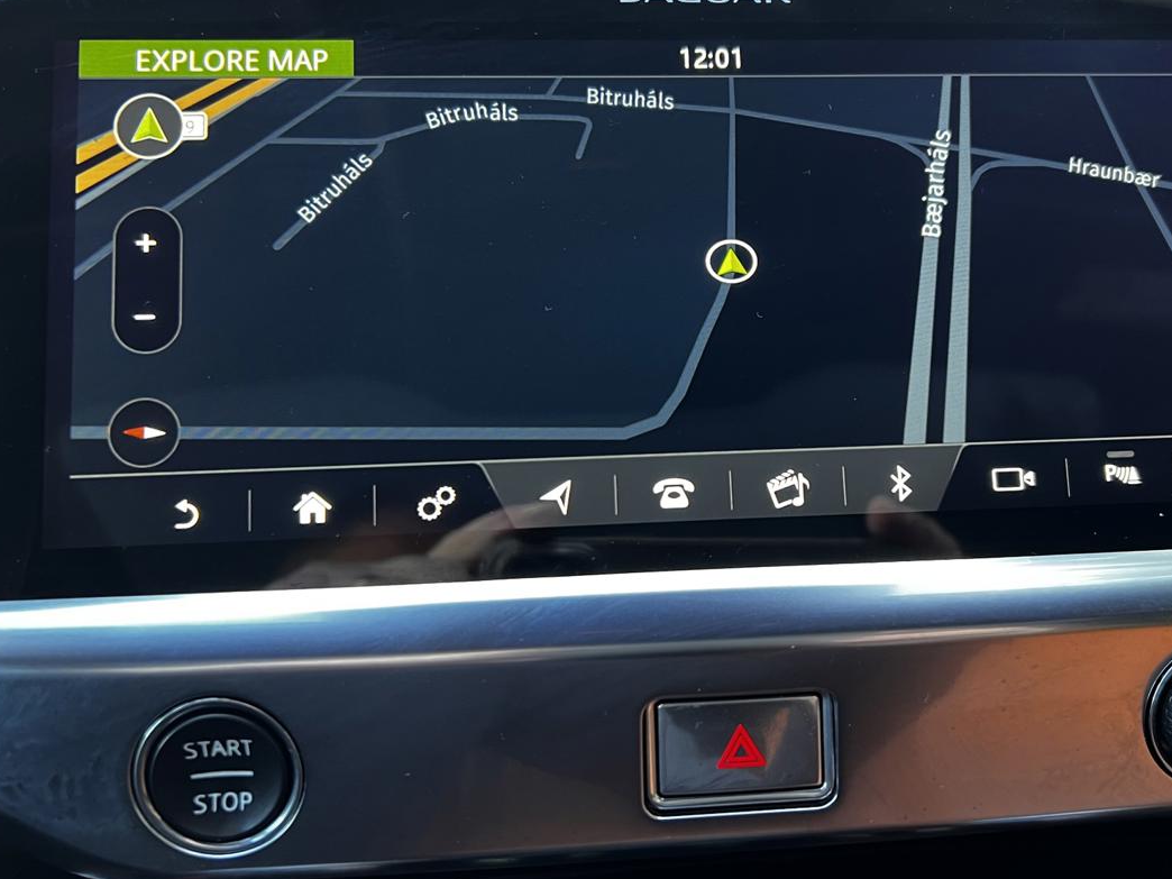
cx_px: 698
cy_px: 410
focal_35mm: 34
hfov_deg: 53.6
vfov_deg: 41.8
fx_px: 1151
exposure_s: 1/59
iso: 200
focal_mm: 5.7
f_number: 1.5
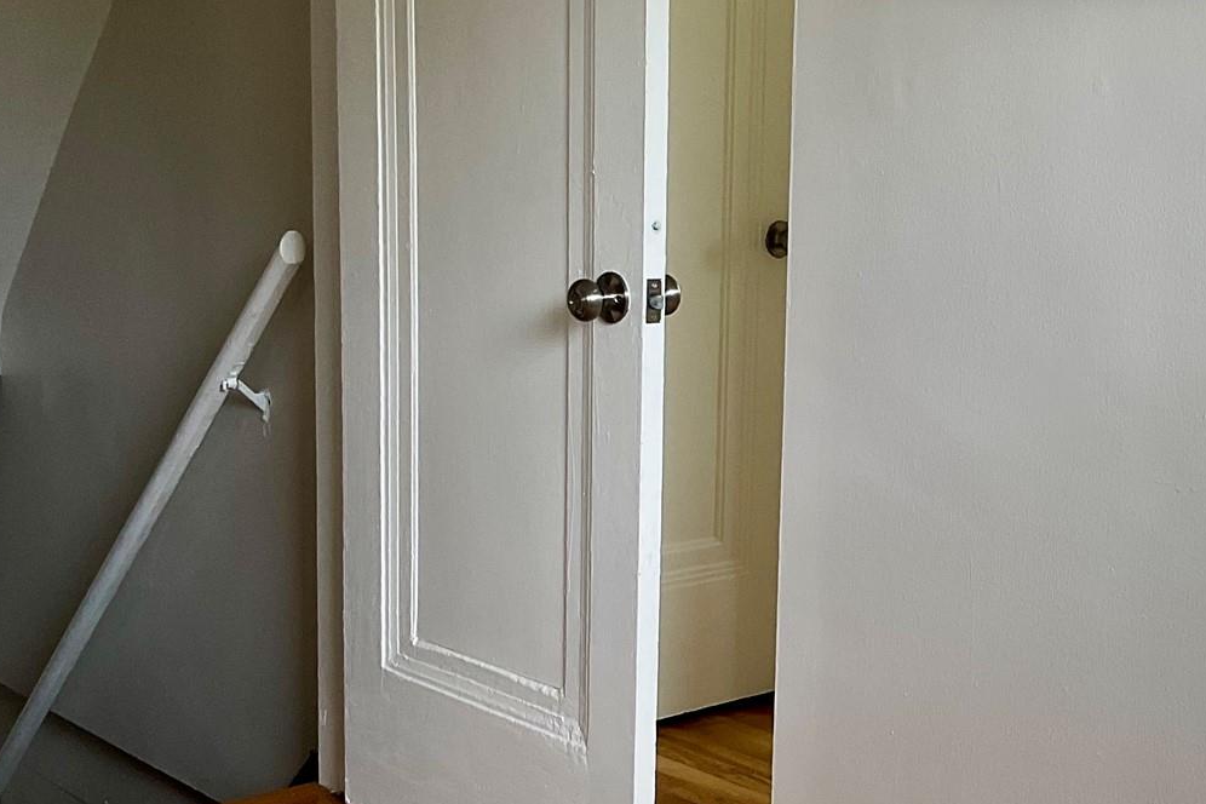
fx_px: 2077
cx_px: 952
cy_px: 406
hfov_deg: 31.6
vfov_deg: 21.9
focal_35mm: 62
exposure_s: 1/120
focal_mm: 3
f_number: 1.8
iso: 32
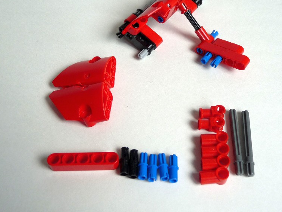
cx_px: 164
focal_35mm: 42
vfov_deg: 34.1
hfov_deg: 44.6
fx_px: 342
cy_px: 76
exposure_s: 1/60
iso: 100
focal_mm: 5.5
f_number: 3
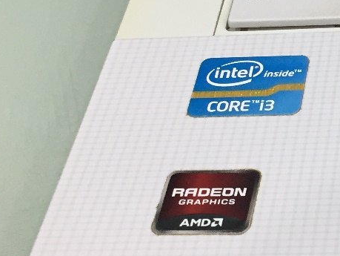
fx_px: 1012
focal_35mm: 103
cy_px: 73
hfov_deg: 18.1
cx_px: 404
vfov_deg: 14.3
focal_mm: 4.15
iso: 50
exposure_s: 1/33
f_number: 2.2
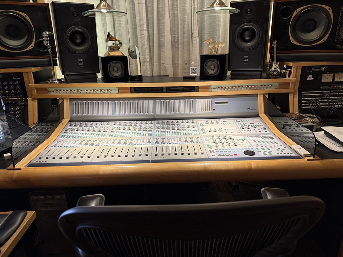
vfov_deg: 56.8
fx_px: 238
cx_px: 172
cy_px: 128
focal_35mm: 24
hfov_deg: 71.6
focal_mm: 6.76
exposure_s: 1/60
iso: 320
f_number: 1.78
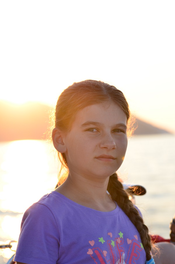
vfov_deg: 19.5
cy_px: 132
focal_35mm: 105
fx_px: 769
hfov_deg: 13.0
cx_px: 88
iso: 640
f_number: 4.5
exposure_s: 1/800
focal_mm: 70
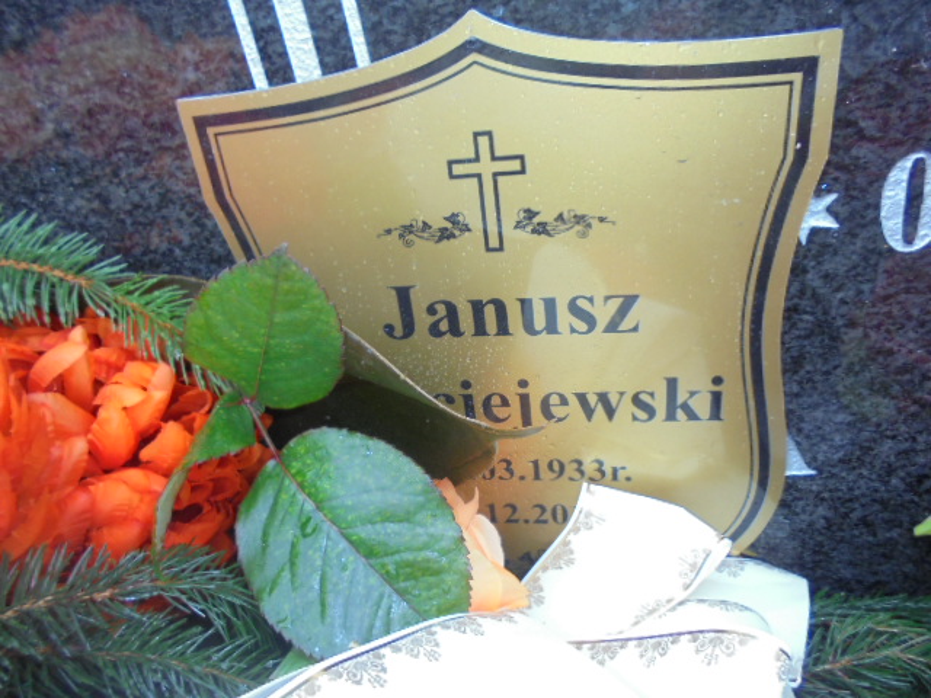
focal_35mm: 26
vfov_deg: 53.1
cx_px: 466
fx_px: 699
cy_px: 349
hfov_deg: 67.3
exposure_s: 1/30
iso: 250
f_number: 3.5
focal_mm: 4.6
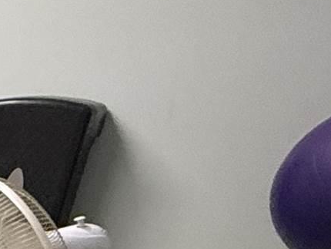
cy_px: 371
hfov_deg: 10.6
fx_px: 957
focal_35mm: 100
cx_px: -730
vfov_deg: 13.9
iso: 400
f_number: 2.2
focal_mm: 2.22
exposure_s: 1/60
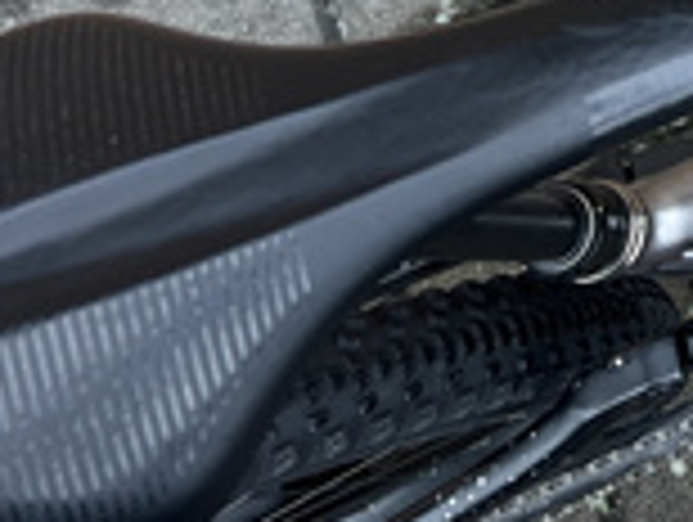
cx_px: 1206
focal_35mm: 101
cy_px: -454
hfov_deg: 16.6
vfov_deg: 13.1
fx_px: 2025
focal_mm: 5.7
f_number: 1.5
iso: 50
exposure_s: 1/121
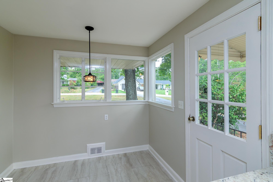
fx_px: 121
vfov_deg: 73.7
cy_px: 91
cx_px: 136
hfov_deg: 96.7
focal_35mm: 16
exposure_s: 1/80
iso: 320
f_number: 7.1
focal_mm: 11
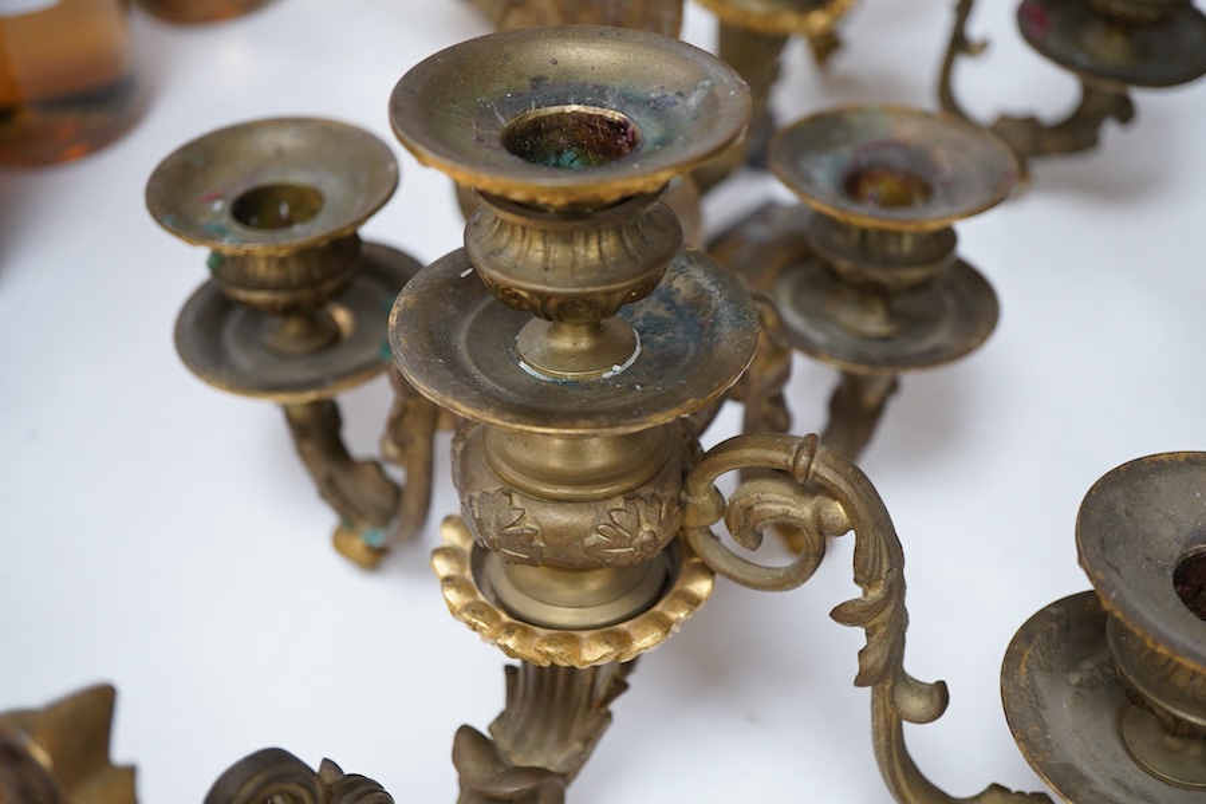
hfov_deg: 43.6
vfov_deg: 29.9
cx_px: 603
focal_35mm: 45
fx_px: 1507
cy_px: 402
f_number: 3.5
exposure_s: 1/125
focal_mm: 30
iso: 1250
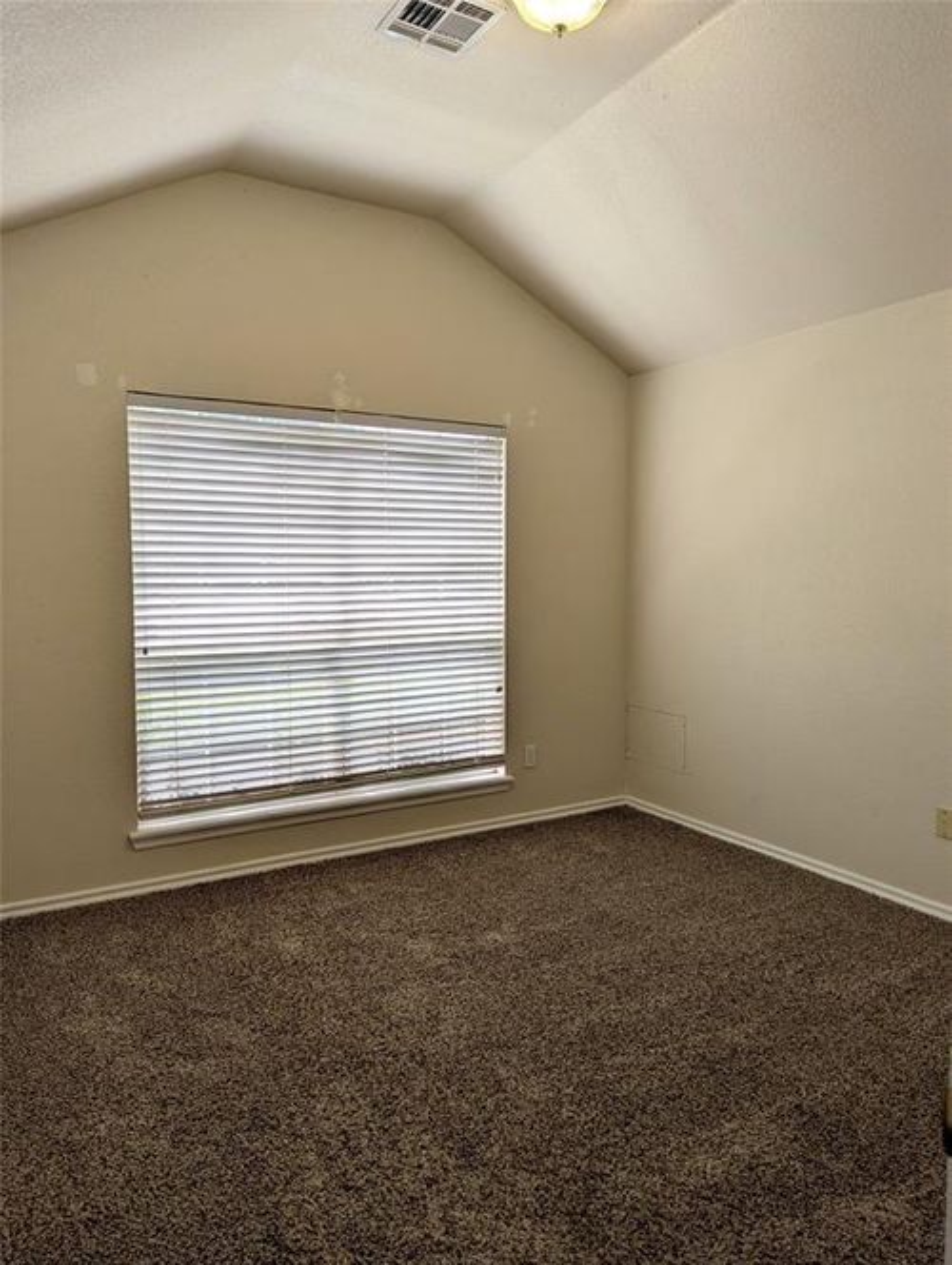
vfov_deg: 71.5
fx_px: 878
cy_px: 632
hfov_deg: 56.9
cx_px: 476
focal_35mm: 24
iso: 39
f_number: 1.85
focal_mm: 6.81
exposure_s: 1/153
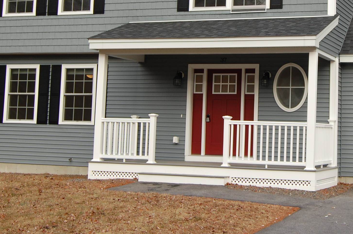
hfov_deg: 27.8
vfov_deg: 18.9
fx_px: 696
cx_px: 287
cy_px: 43
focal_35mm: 71
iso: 200
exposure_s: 1/160
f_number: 6.3
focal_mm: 23
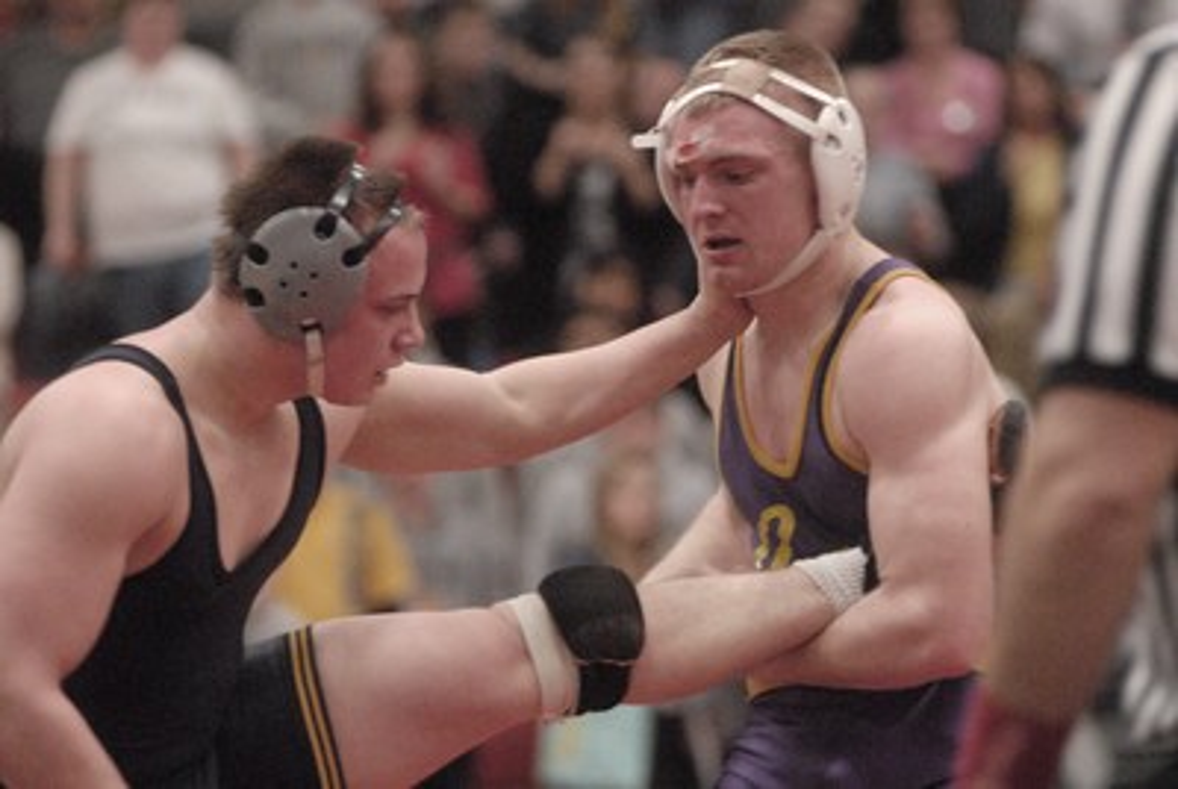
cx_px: 589
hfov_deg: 8.8
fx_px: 7619
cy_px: 394
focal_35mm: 232
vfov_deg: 5.9
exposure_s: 1/200
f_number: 3.2
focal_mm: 155
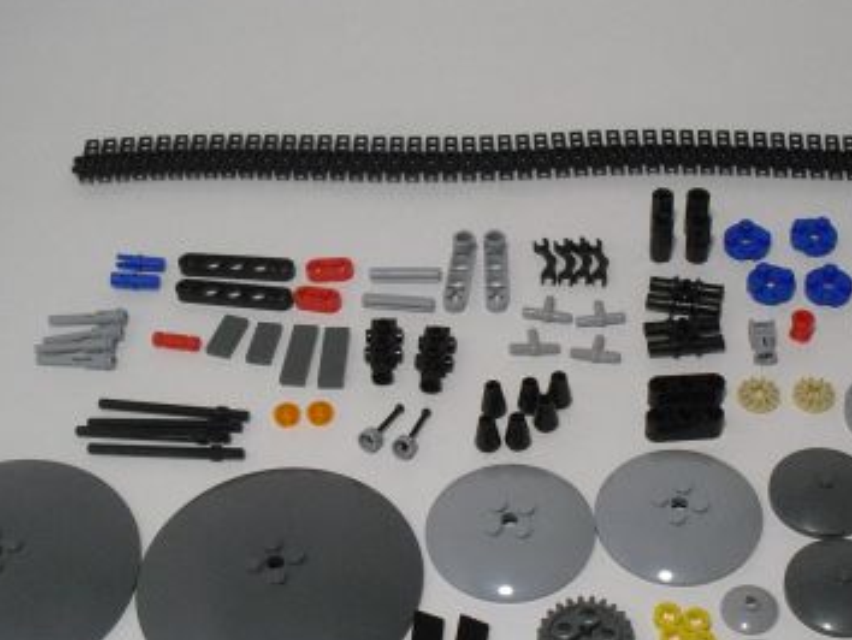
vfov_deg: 22.6
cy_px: 392
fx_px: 1601
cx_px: 554
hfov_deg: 29.6
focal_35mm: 65
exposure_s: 1/100
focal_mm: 6.3
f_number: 3.1
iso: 400
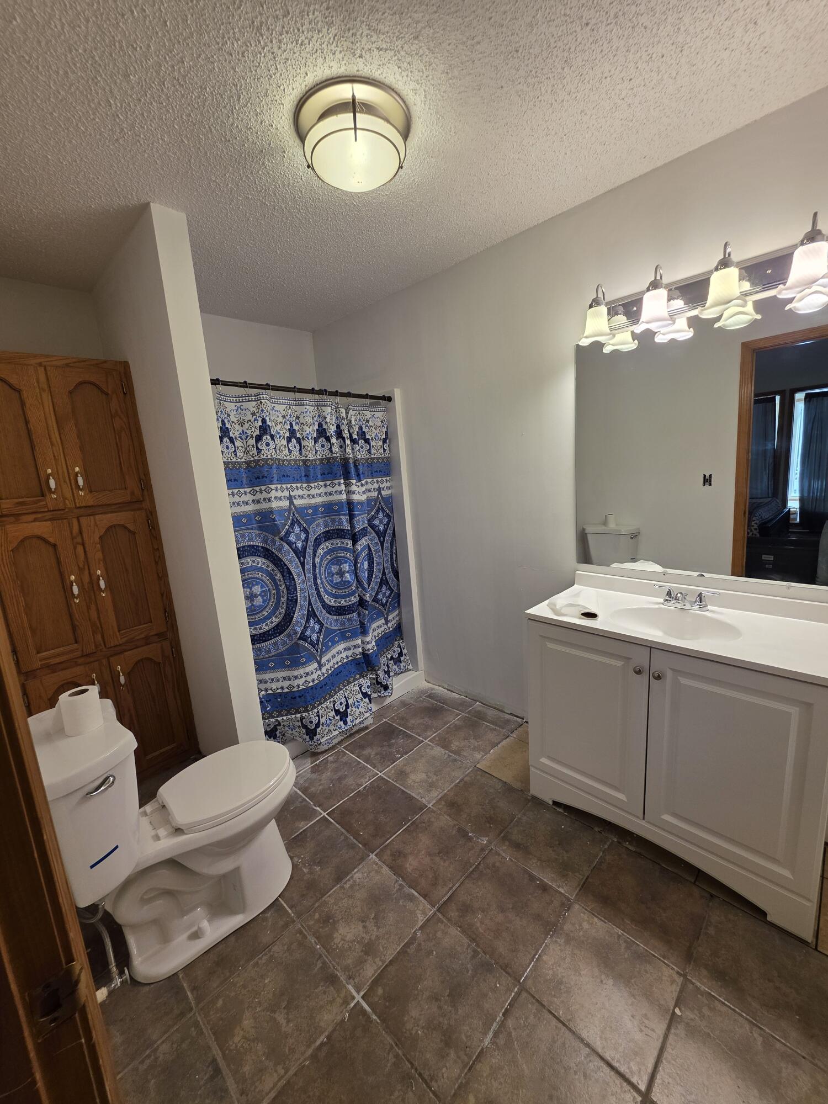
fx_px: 415
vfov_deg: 106.2
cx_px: 414
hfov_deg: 89.9
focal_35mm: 13
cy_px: 552
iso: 125
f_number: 1.9
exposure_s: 1/120
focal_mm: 2.2
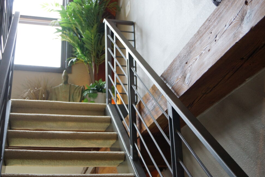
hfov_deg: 35.9
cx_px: 126
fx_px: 409
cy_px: 85
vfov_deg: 24.4
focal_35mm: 56
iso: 640
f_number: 5
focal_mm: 35
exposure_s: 1/60
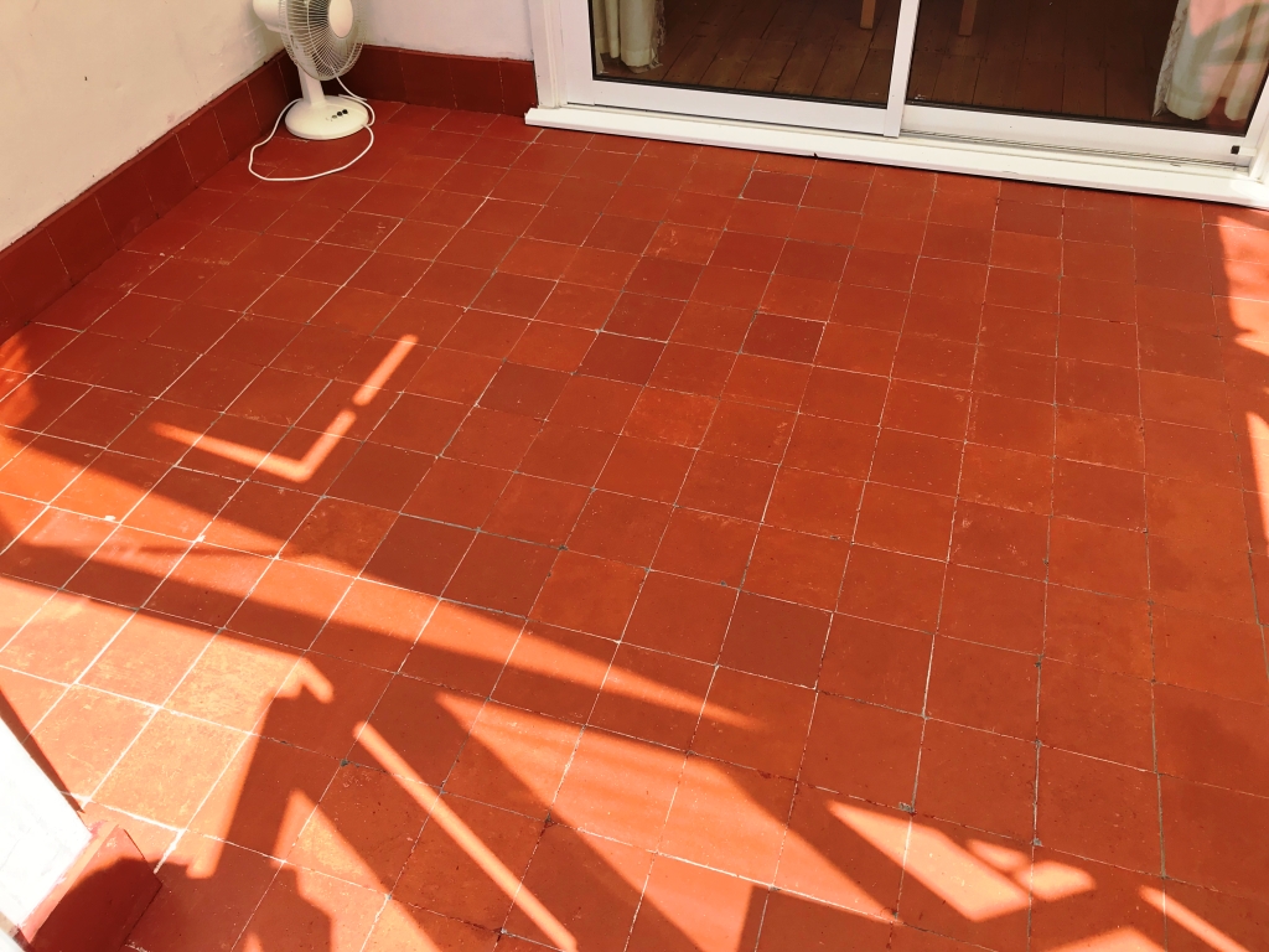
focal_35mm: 28
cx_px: 634
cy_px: 476
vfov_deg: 49.7
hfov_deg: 63.4
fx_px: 1026
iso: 20
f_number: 1.8
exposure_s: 1/626
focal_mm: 3.99
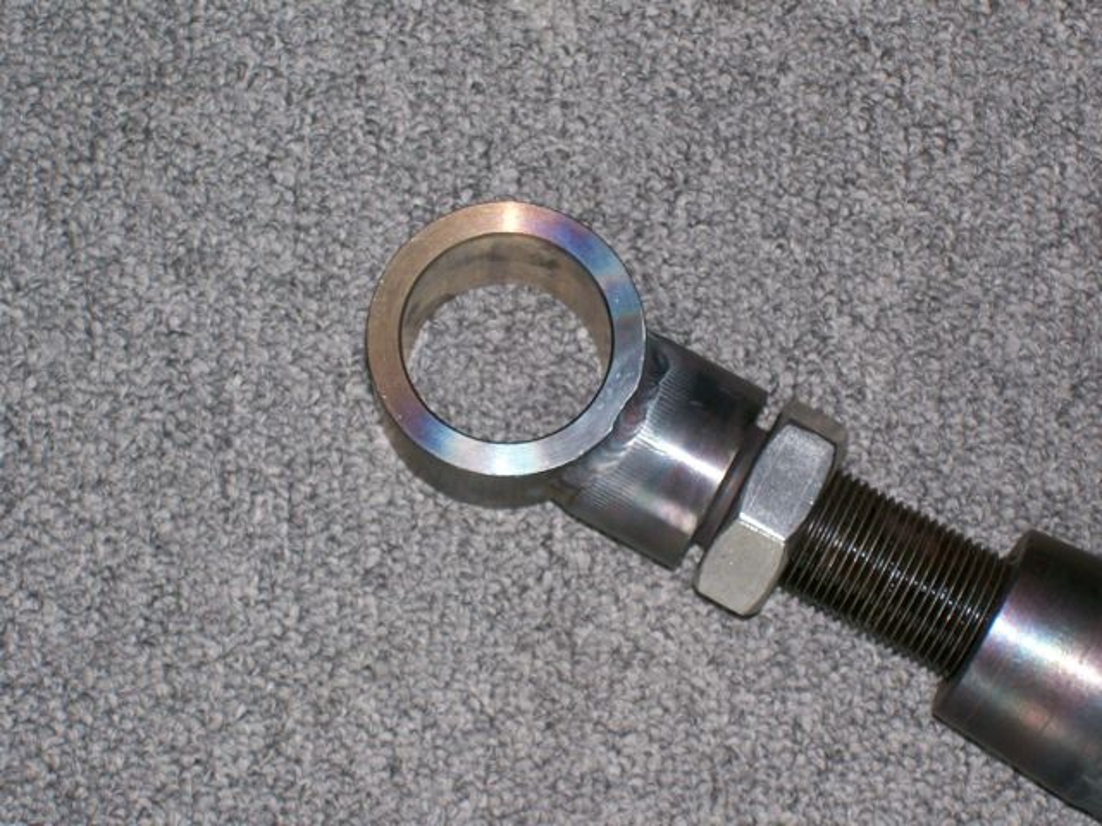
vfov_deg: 13.7
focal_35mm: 108
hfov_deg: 18.2
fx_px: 3438
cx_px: 551
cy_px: 413
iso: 80
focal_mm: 18
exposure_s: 1/125
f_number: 4.8
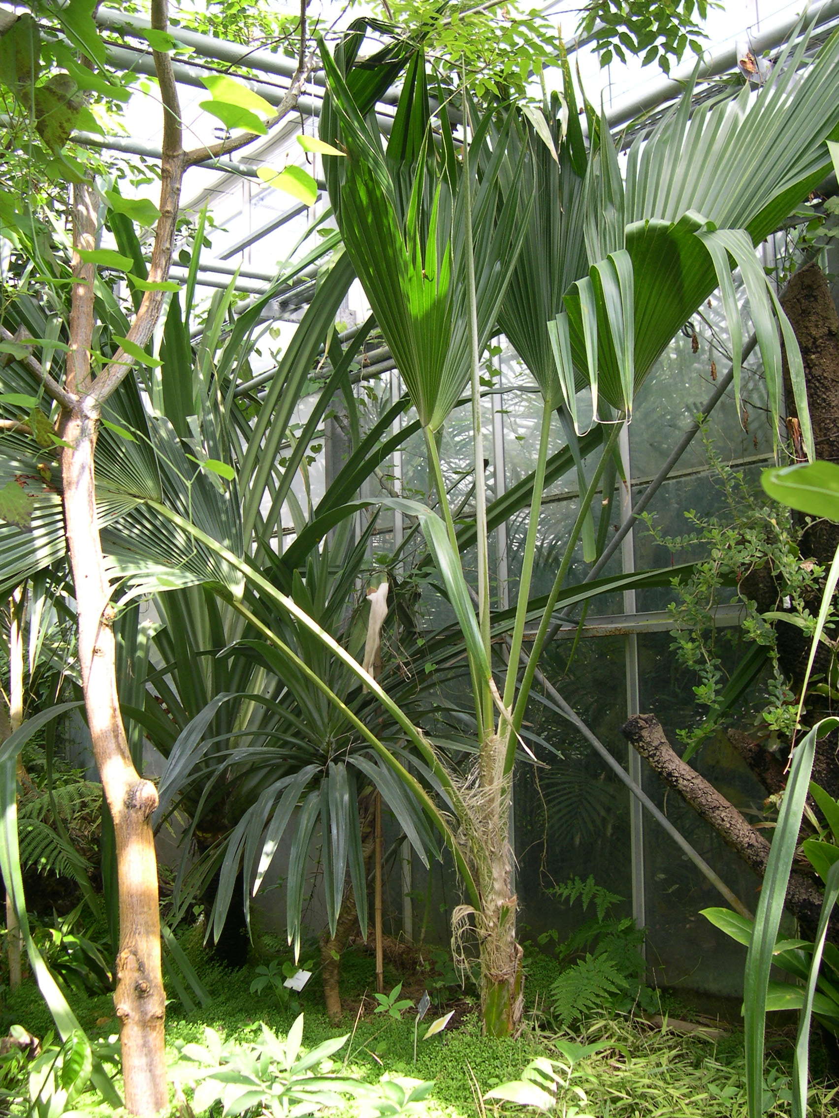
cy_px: 559
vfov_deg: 49.0
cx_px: 420
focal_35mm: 38
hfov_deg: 37.7
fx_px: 1228
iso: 100
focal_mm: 8
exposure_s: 1/126
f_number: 2.8
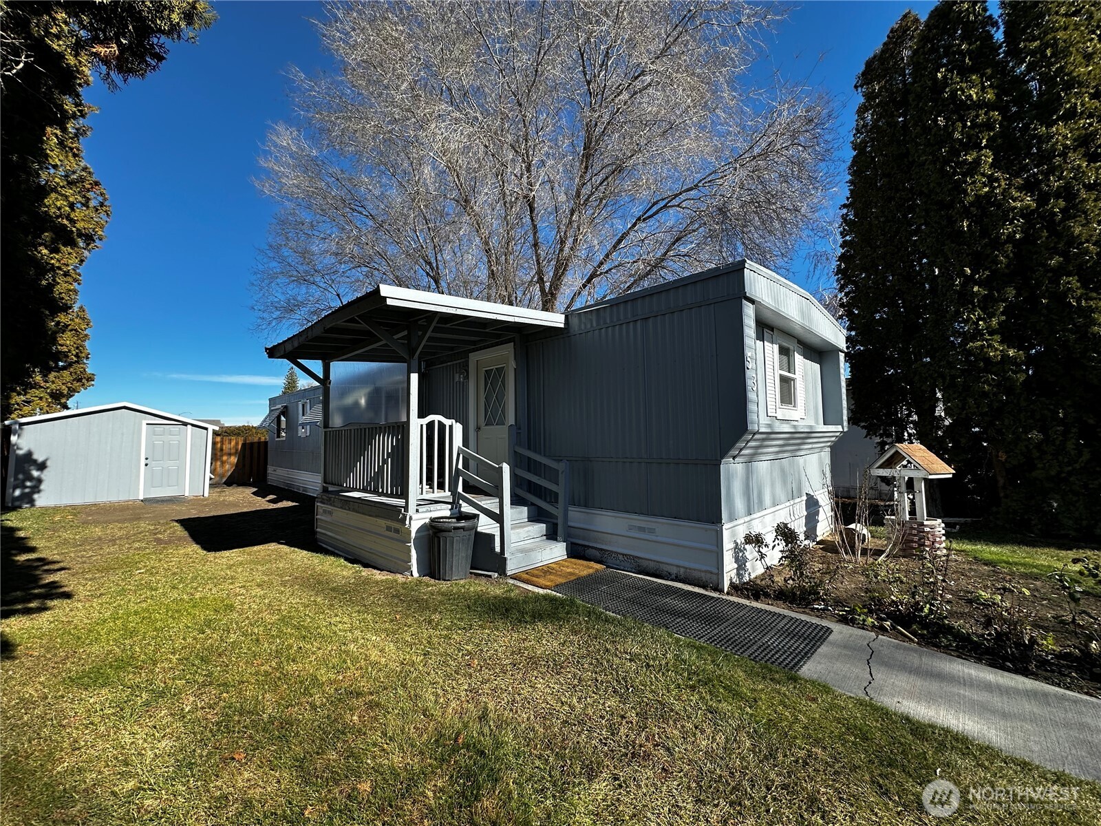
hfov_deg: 102.1
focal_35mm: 14
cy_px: 413
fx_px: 445
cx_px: 550
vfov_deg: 85.7
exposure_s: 1/882
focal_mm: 2.22
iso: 40
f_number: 2.2
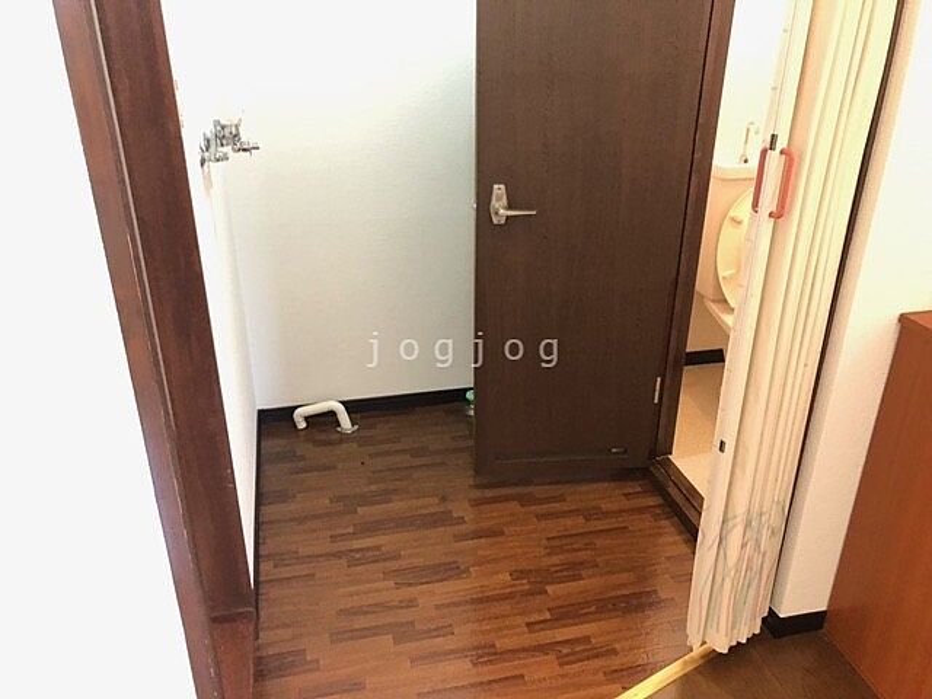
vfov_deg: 49.7
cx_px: 466
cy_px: 350
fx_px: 754
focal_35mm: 28
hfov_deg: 63.4
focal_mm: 3.99
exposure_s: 1/13
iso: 100
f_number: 1.8
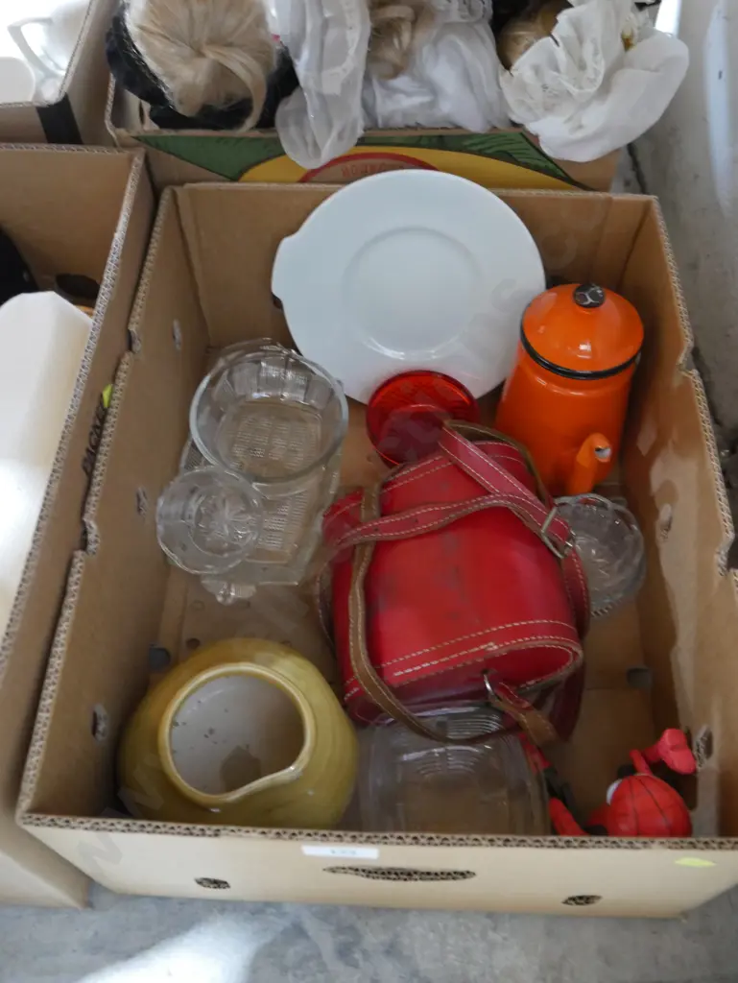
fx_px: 909
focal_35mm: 32
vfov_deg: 56.8
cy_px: 492
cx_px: 369
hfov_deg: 44.2
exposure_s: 1/15
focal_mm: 16
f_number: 3.6
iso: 3200
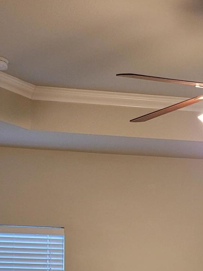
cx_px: 155
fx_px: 571
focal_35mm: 73
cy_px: 312
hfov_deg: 20.0
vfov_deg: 24.5
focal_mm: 5.4
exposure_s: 1/59
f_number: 1.8
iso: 200
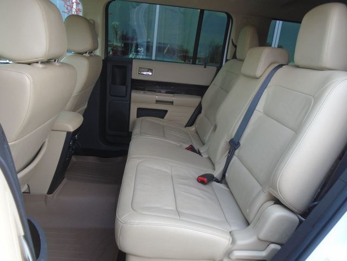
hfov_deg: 67.3
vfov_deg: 53.1
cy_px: 130
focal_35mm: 26
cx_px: 174
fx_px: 261
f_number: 3.2
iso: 100
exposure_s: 1/30
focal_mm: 4.6
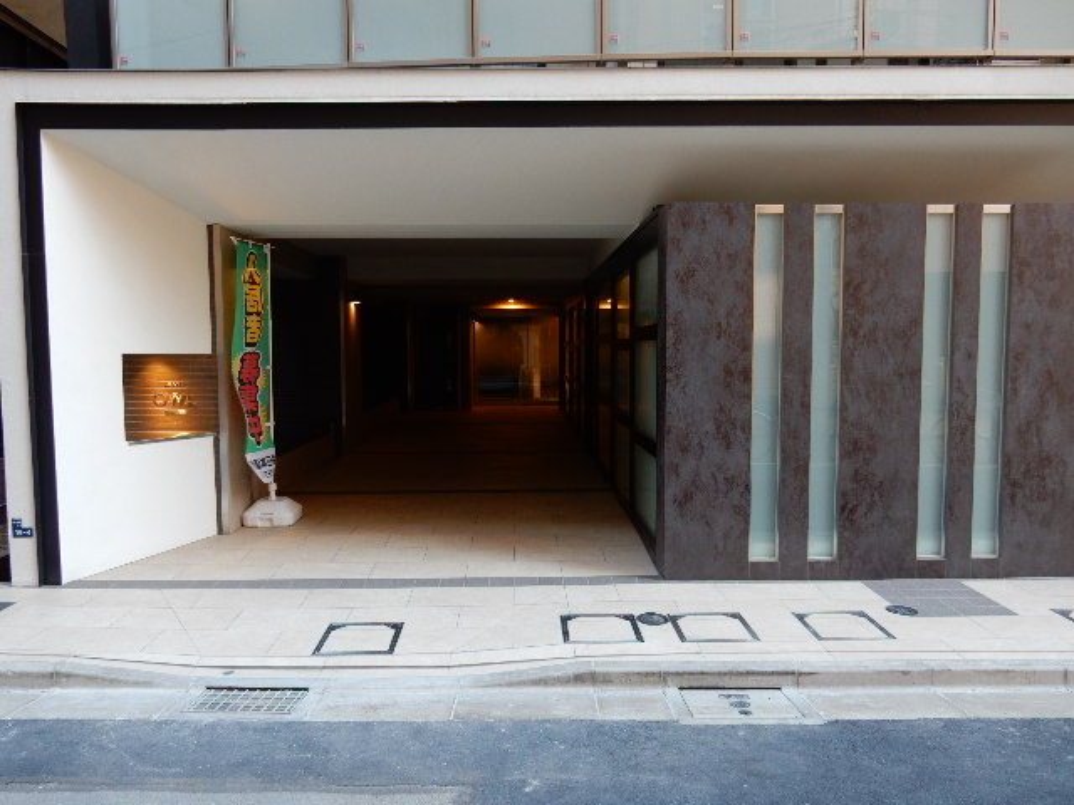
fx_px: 776
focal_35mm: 25
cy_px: 402
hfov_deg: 69.4
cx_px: 537
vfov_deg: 54.9
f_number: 3.7
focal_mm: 4.5
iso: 125
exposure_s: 1/30
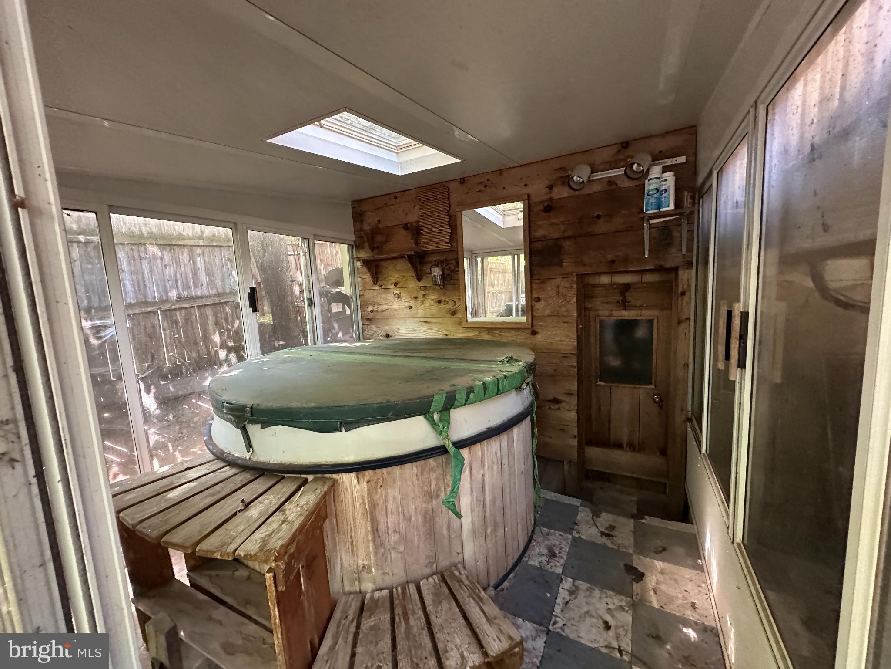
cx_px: 446
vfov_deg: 85.7
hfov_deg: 102.1
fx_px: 360
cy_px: 334
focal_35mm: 14
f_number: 2.2
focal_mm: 2.22
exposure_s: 1/60
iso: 800
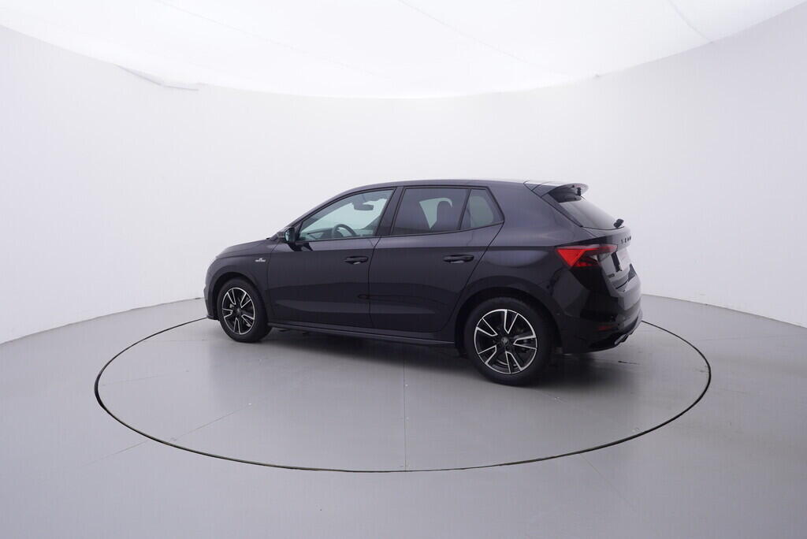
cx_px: 404
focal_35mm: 22
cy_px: 270
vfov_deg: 56.2
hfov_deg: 77.3
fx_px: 505
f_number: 5
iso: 200
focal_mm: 15
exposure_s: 1/80
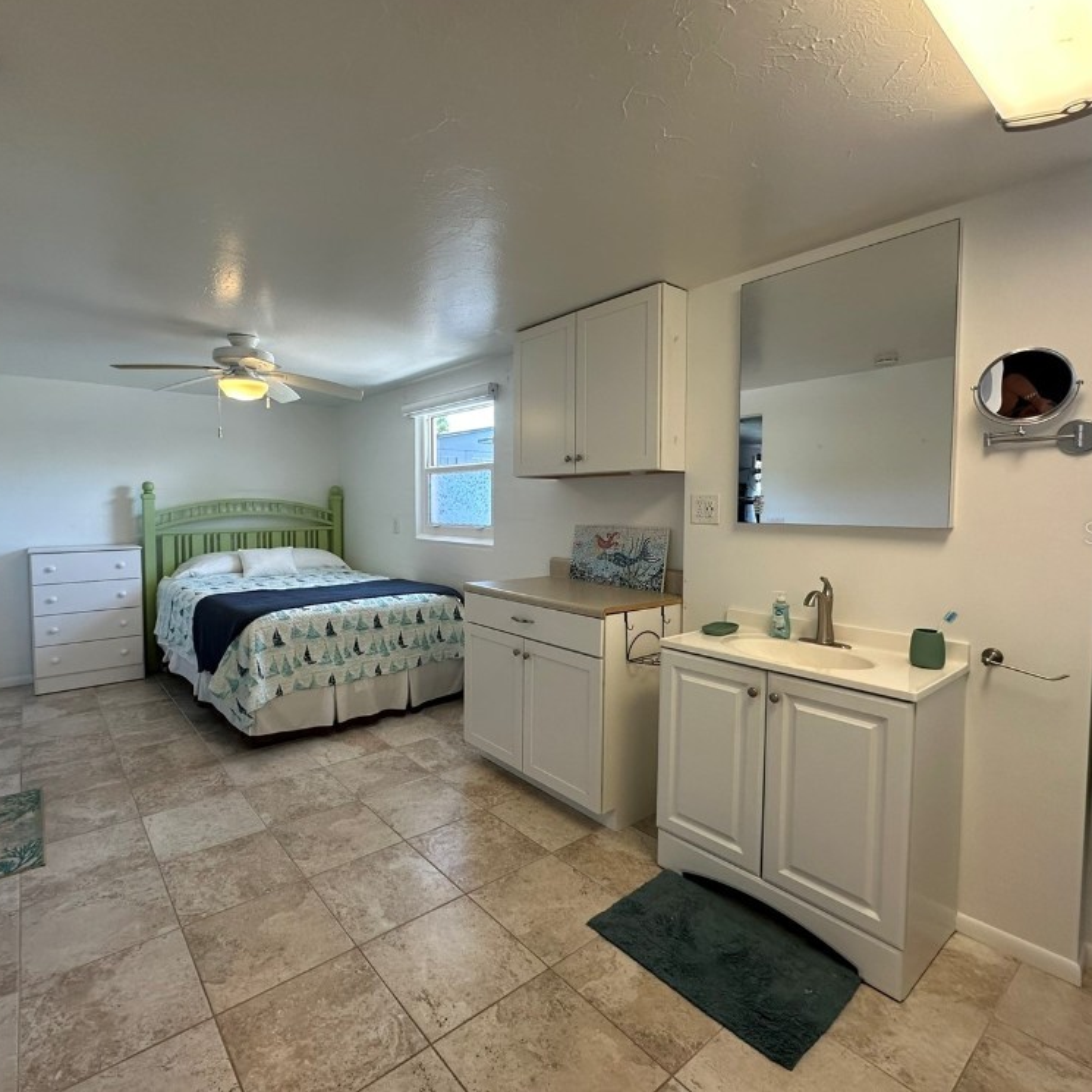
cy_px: 532
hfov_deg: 83.5
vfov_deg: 84.0
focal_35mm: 17
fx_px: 607
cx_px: 472
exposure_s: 1/120
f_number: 2.2
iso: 160
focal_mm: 2.22
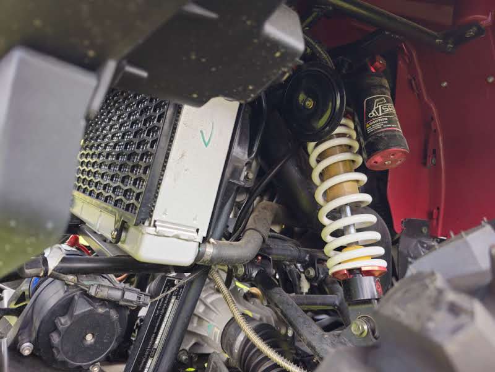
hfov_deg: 73.9
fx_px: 329
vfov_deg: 58.9
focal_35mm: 23
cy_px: 186
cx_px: 248
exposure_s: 1/60
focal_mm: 6.3
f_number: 1.7
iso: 64
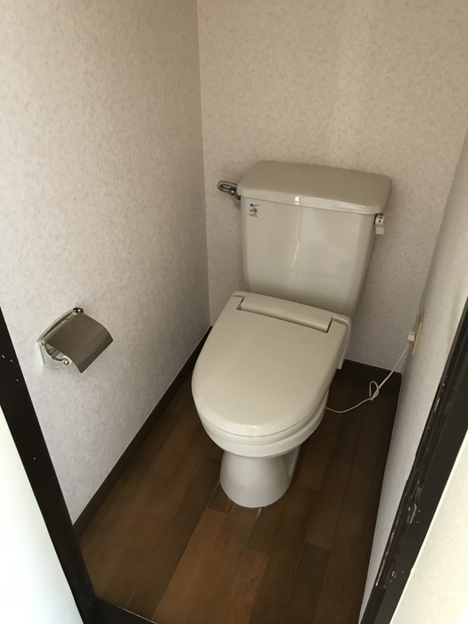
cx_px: 234
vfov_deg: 63.4
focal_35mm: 28
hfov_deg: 49.7
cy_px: 312
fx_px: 505
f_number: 1.8
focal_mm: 3.99
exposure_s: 1/15
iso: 80
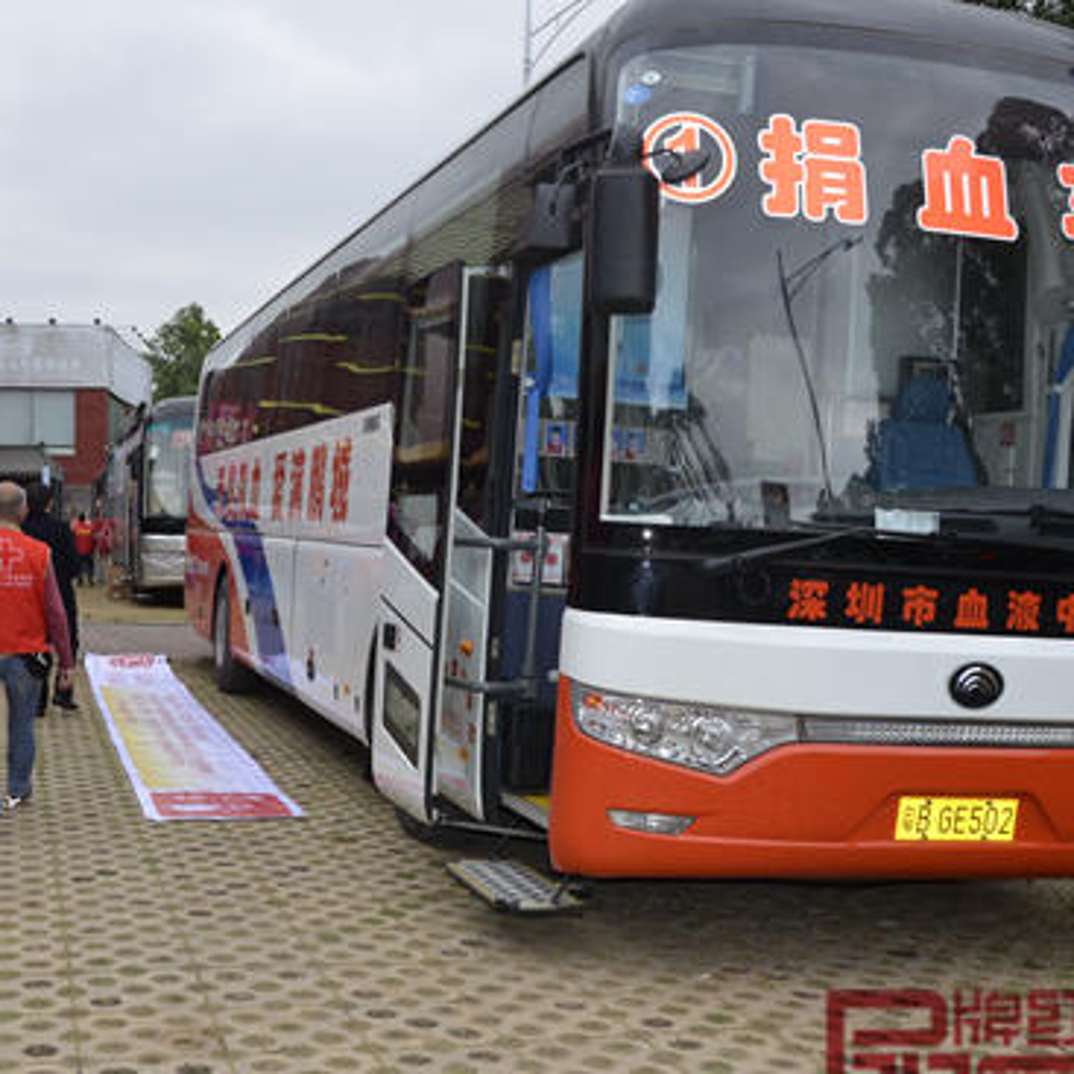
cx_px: 383
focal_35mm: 44
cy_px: 555
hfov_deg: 38.3
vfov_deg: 38.6
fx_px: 1534
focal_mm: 21
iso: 800
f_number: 9
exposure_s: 1/250
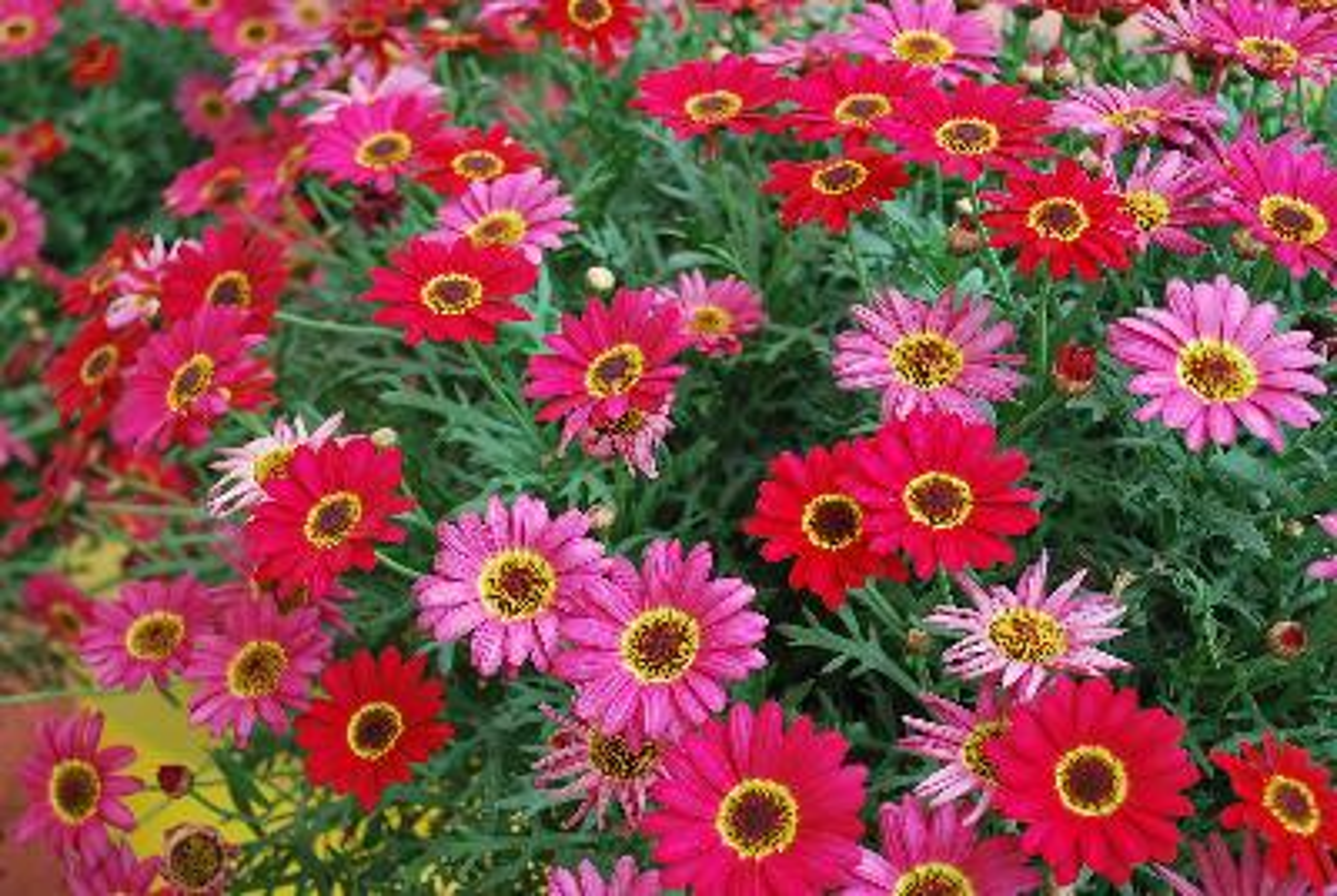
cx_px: 668
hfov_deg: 38.8
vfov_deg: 26.6
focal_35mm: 51
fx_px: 1897
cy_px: 448
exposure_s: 1/100
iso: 200
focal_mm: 34
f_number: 5
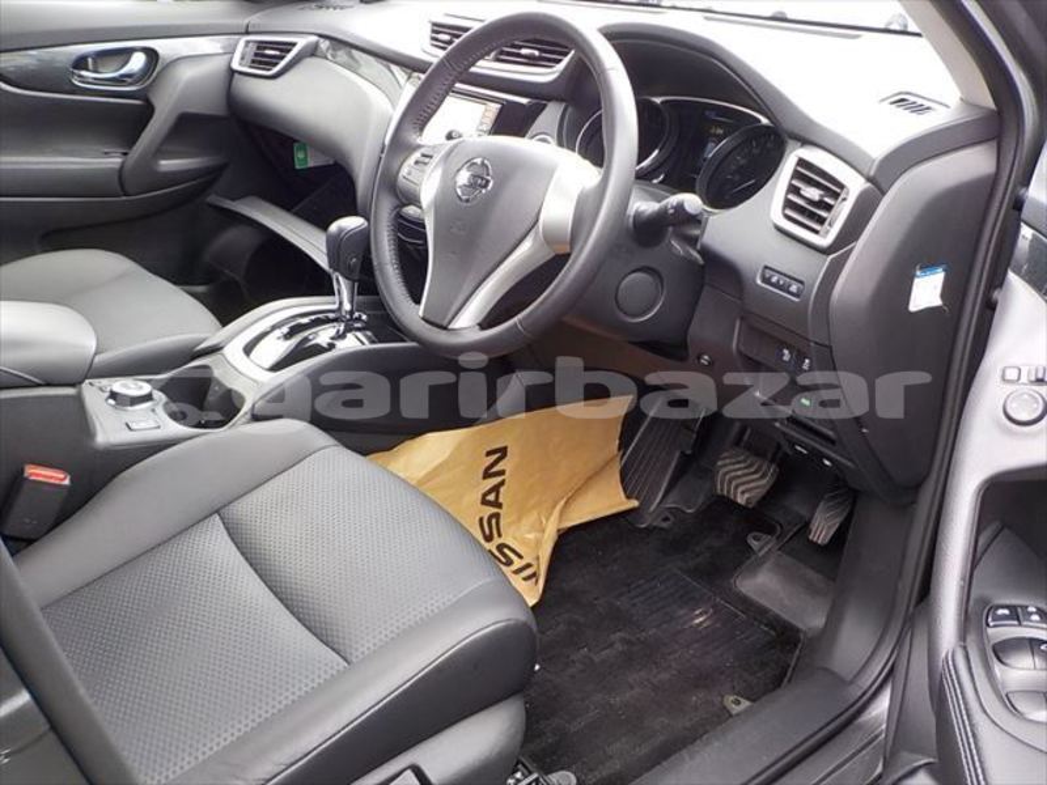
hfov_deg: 60.0
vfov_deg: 46.8
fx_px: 907
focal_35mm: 30
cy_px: 392
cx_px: 524
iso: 125
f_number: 3.3
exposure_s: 1/40
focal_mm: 4.1
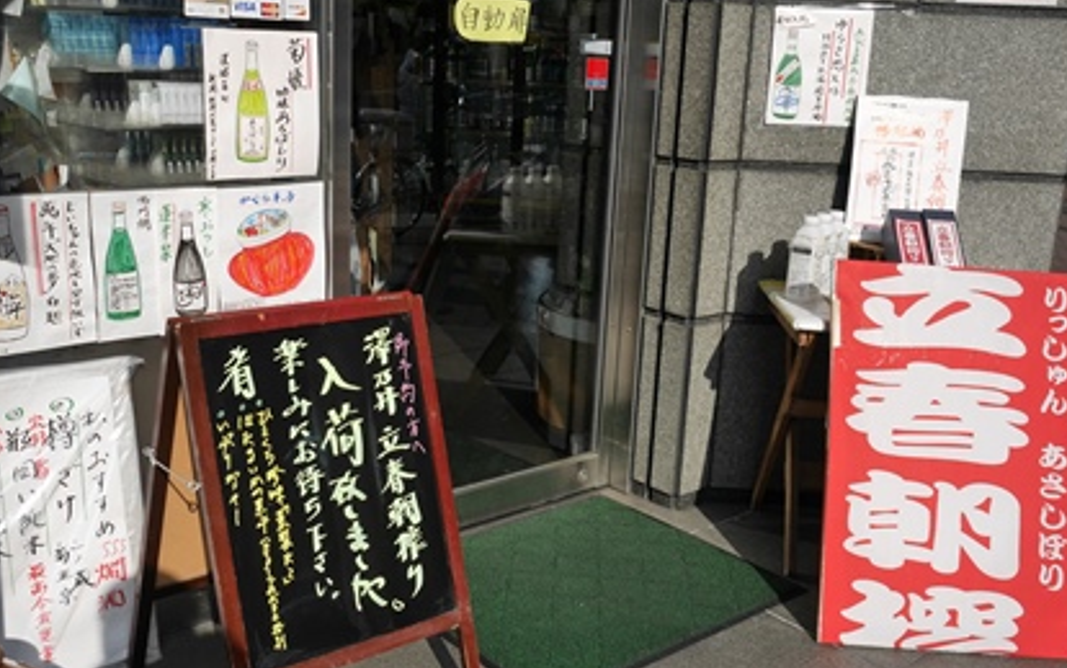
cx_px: 505
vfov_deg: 32.7
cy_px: 379
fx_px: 1134
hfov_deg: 50.4
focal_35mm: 39
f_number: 6.3
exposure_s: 1/1000
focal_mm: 17
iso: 200
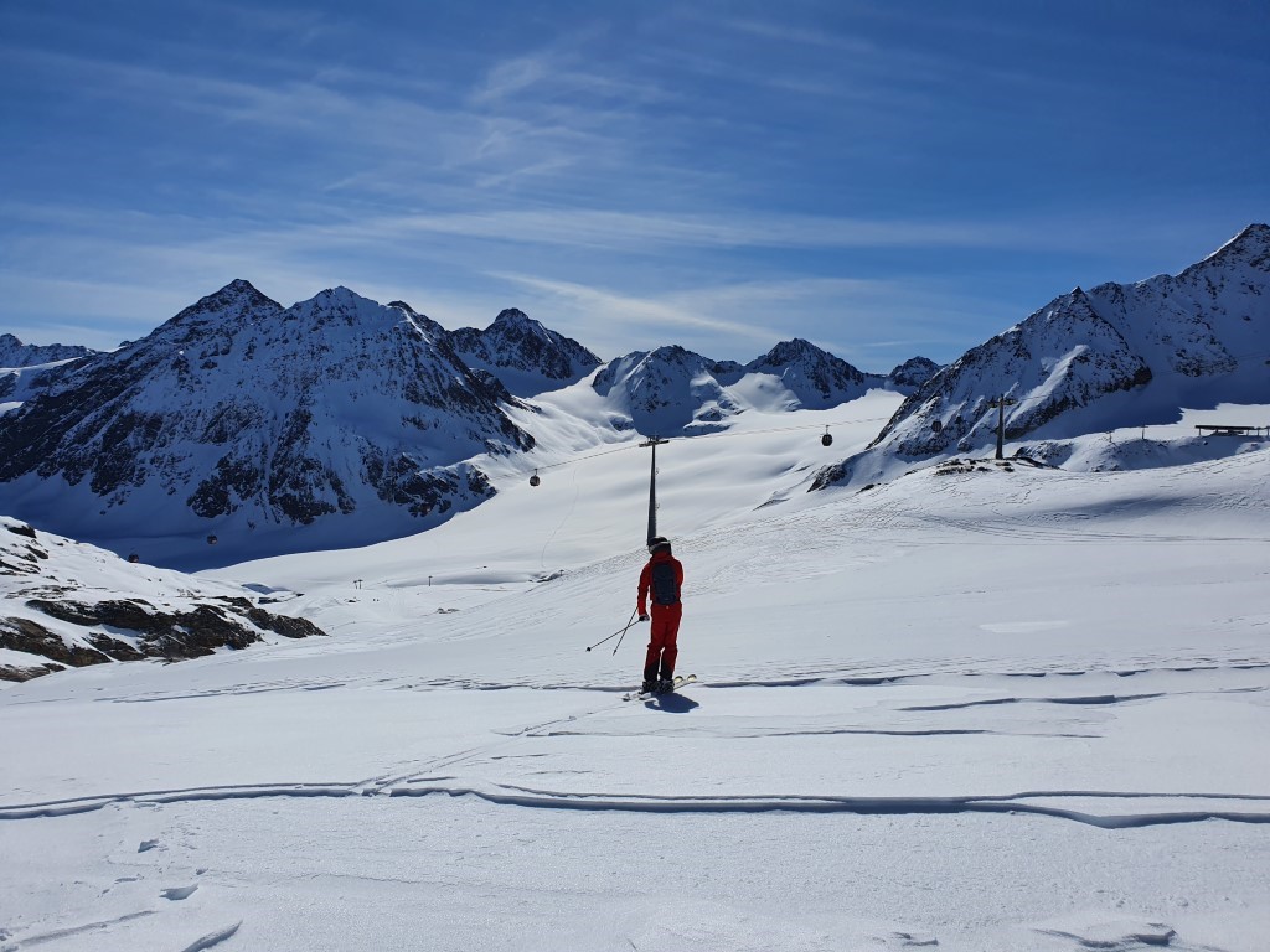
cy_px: 476
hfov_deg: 67.3
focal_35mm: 26
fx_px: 954
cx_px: 635
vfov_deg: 53.1
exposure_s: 1/8928
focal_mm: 4.32
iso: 50
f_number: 2.4
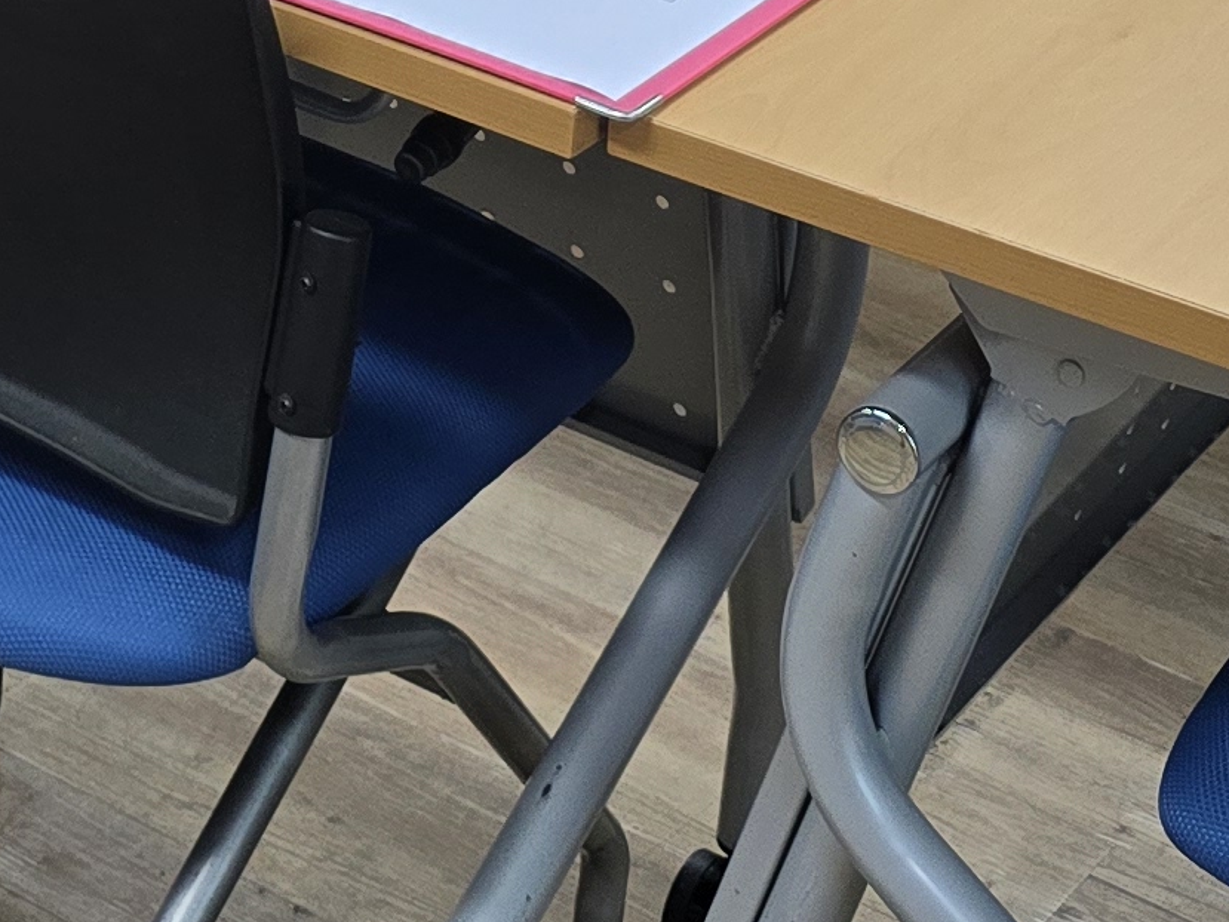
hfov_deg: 17.6
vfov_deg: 12.3
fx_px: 3941
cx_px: 342
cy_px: -728
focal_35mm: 111
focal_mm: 6.3
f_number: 1.7
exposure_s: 1/120
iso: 100
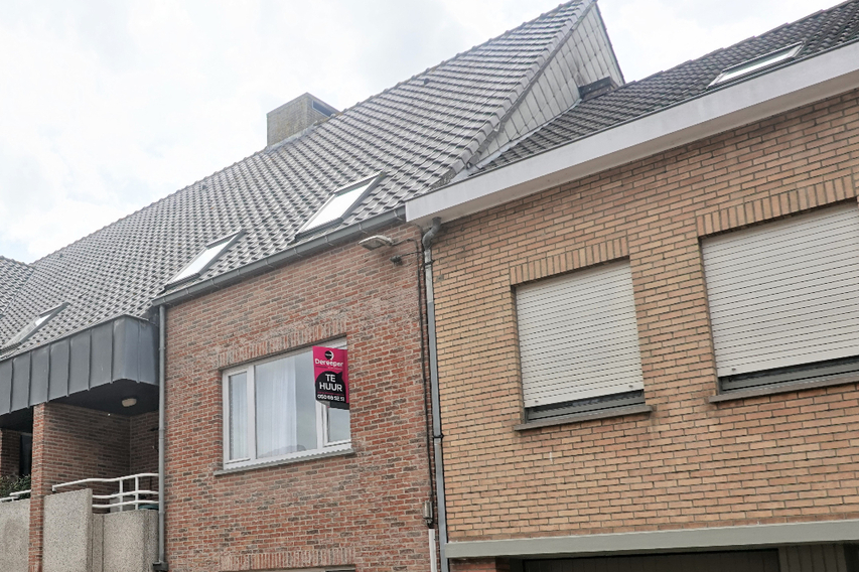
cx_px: 197
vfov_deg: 34.3
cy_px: 424
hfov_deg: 48.4
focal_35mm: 38
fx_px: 906
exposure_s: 1/640
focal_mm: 9
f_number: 4
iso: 125
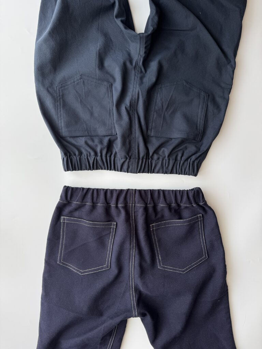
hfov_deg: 56.8
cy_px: 174
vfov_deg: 71.6
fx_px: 242
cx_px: 131
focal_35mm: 24
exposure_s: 1/121
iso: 100
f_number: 1.78
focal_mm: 6.76
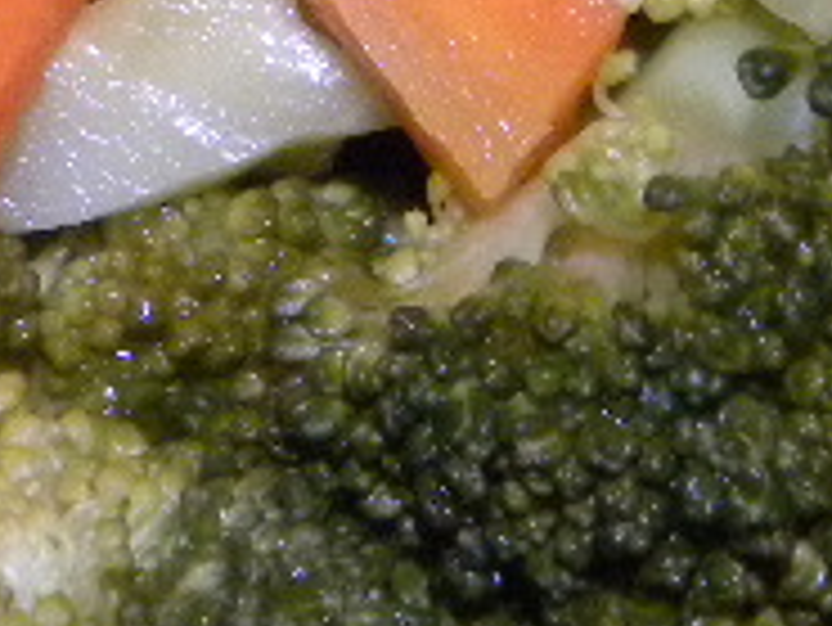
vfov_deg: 4.0
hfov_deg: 5.4
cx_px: -36
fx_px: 8779
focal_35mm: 365
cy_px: -567
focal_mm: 11.8
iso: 400
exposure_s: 1/30
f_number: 3.5
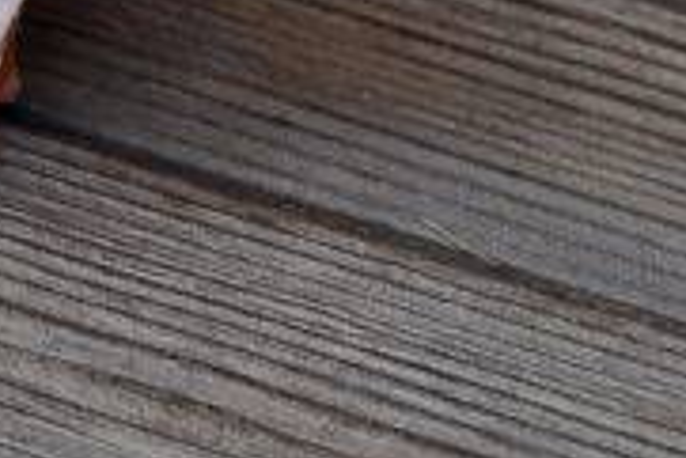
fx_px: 11633
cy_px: -592
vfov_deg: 2.2
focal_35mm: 610
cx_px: -1751
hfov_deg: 3.3
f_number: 5.6
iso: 200
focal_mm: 85
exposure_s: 1/125
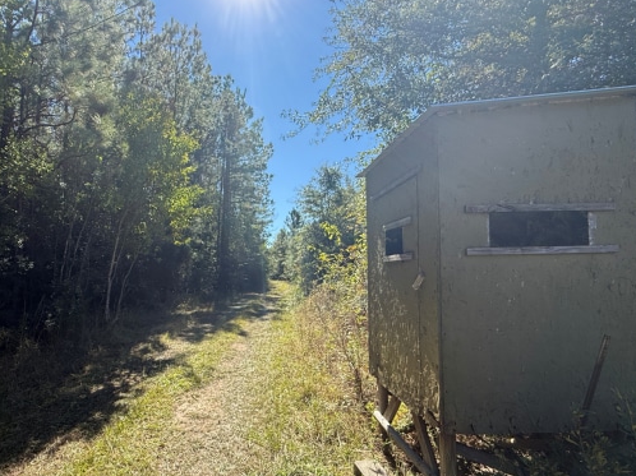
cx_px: 263
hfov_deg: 87.0
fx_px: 331
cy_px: 269
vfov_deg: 71.2
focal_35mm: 18
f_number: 2.2
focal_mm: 2.22
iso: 64
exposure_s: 1/1068
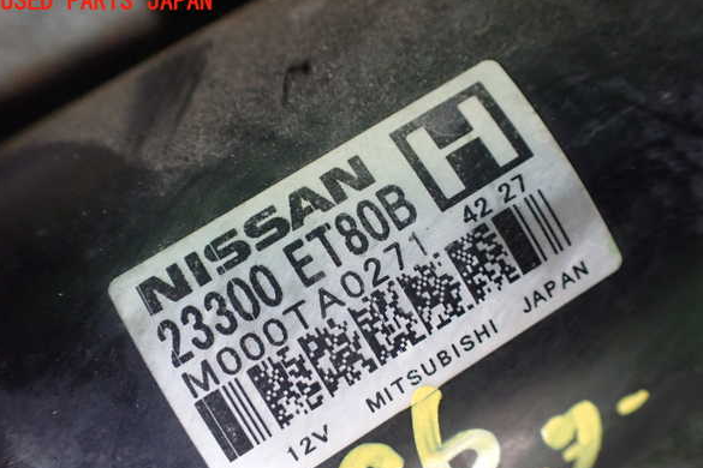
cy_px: 257
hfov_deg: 58.7
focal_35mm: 32
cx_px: 355
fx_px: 625
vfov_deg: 41.1
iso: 800
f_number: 2.3
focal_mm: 5.4
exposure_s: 1/125
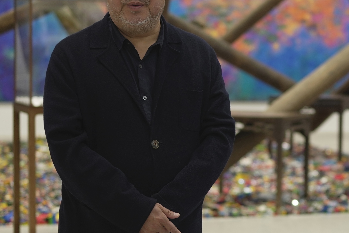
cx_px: 258
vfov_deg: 13.2
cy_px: 231
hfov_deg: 19.9
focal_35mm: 102
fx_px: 989
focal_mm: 35
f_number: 1.4
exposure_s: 1/100
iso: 250
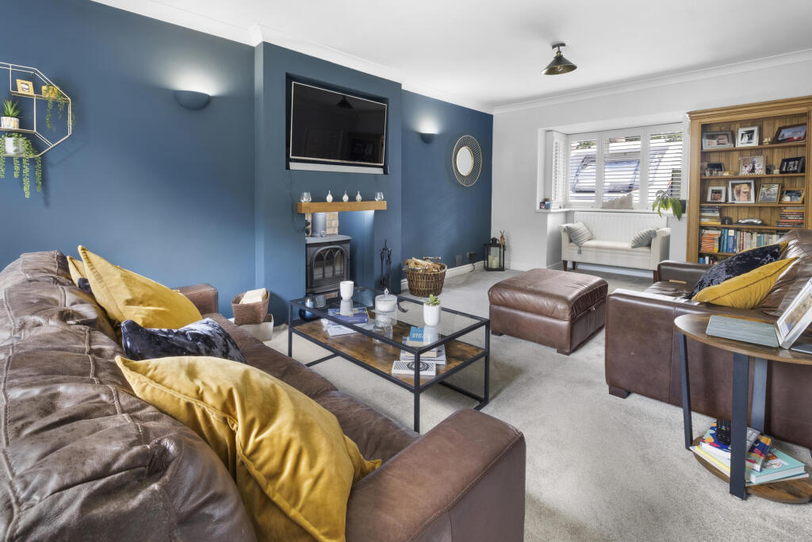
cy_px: 271
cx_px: 406
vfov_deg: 77.3
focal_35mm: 15
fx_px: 338
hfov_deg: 100.4
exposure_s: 8
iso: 160
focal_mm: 10
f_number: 8
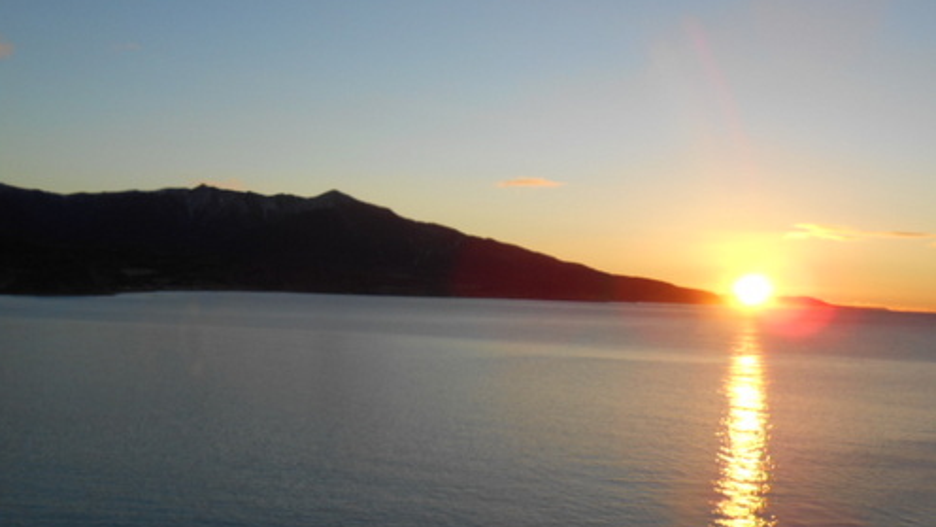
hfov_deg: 45.5
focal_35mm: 45
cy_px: 318
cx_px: 466
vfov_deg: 26.5
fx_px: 1117
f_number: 3.9
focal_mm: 7.2
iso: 80
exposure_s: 1/320
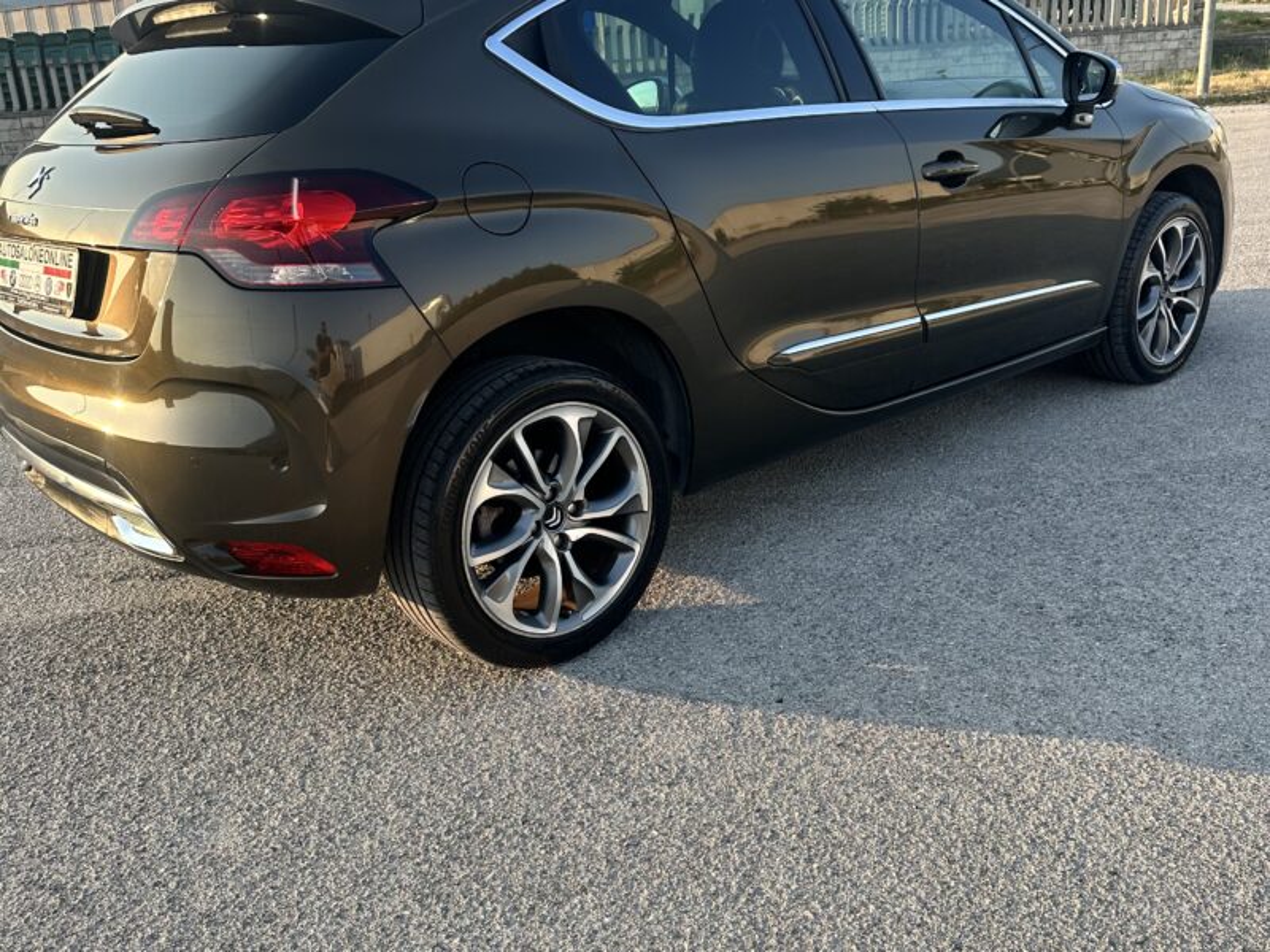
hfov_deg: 71.6
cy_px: 476
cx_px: 635
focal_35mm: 24
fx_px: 881
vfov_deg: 56.8
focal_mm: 6.86
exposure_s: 1/918
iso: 80
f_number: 1.78
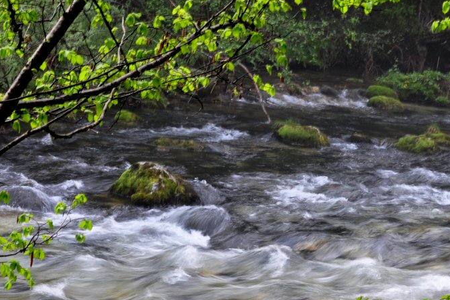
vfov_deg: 10.2
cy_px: 181
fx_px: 1687
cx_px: 318
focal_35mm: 135
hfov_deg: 15.1
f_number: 16
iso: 200
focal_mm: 50
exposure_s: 1/10
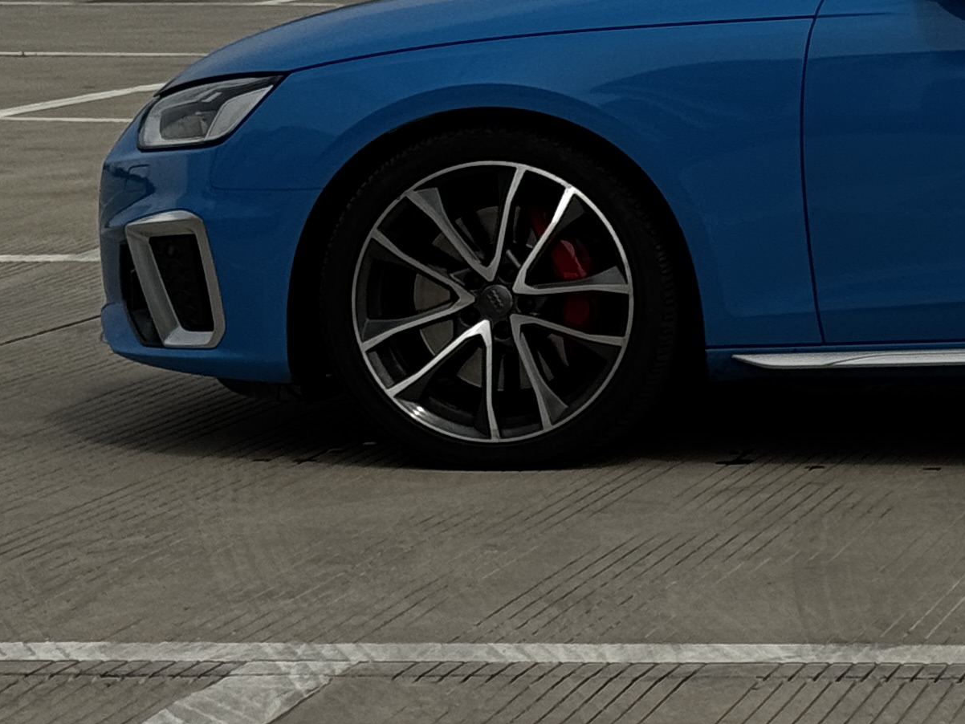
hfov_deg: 11.8
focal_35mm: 161
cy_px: 83
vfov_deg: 9.2
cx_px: 1411
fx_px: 4489
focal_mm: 6.76
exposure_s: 1/10526
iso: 64
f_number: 1.78
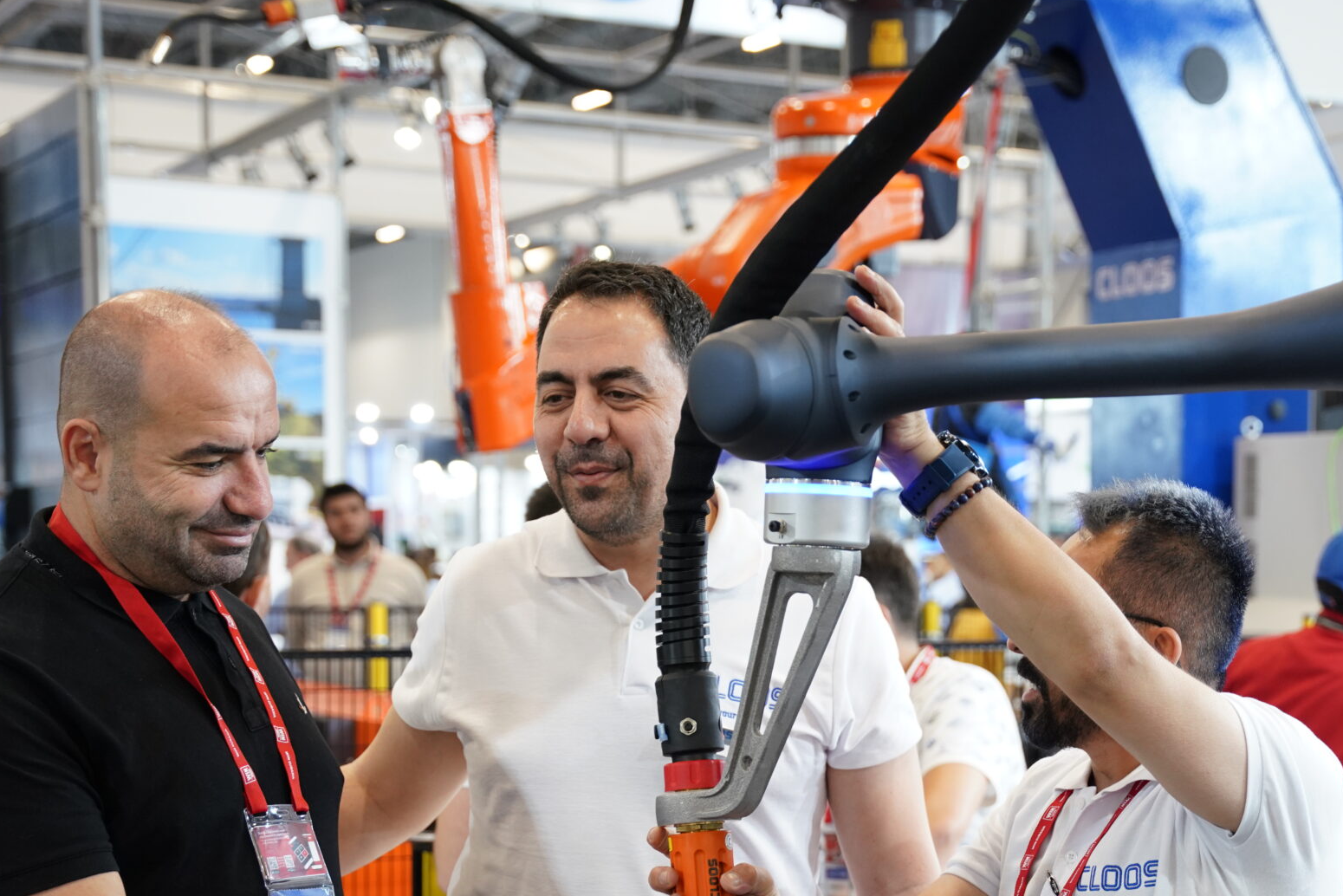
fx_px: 2704
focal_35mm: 72
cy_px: 721
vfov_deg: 18.6
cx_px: 918
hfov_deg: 27.7
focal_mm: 43.9
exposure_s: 1/125
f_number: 3.2
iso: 1000
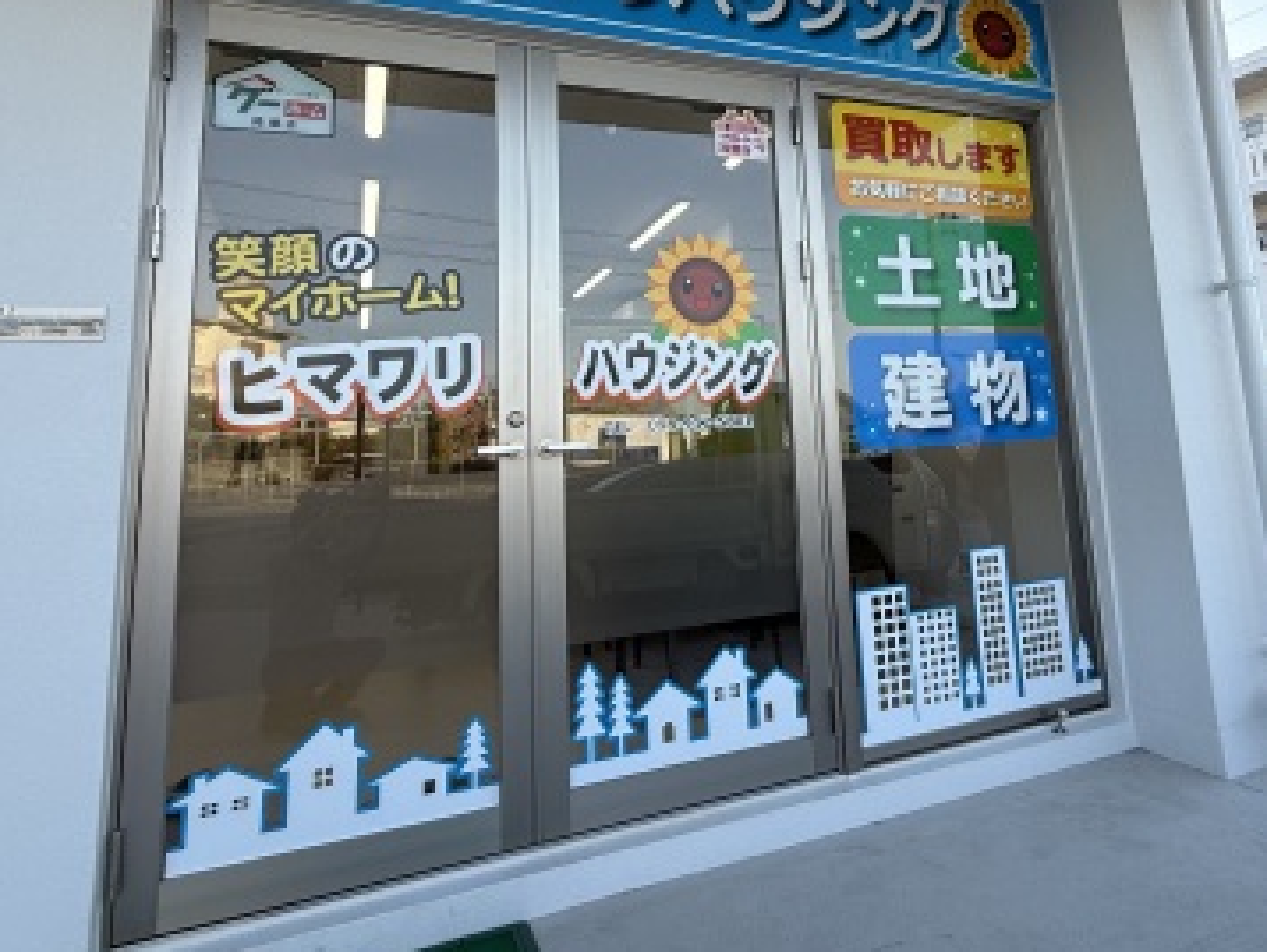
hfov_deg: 68.0
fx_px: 916
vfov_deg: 53.4
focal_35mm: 25
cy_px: 290
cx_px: 810
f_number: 2.2
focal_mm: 2.22
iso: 64
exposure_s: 1/445
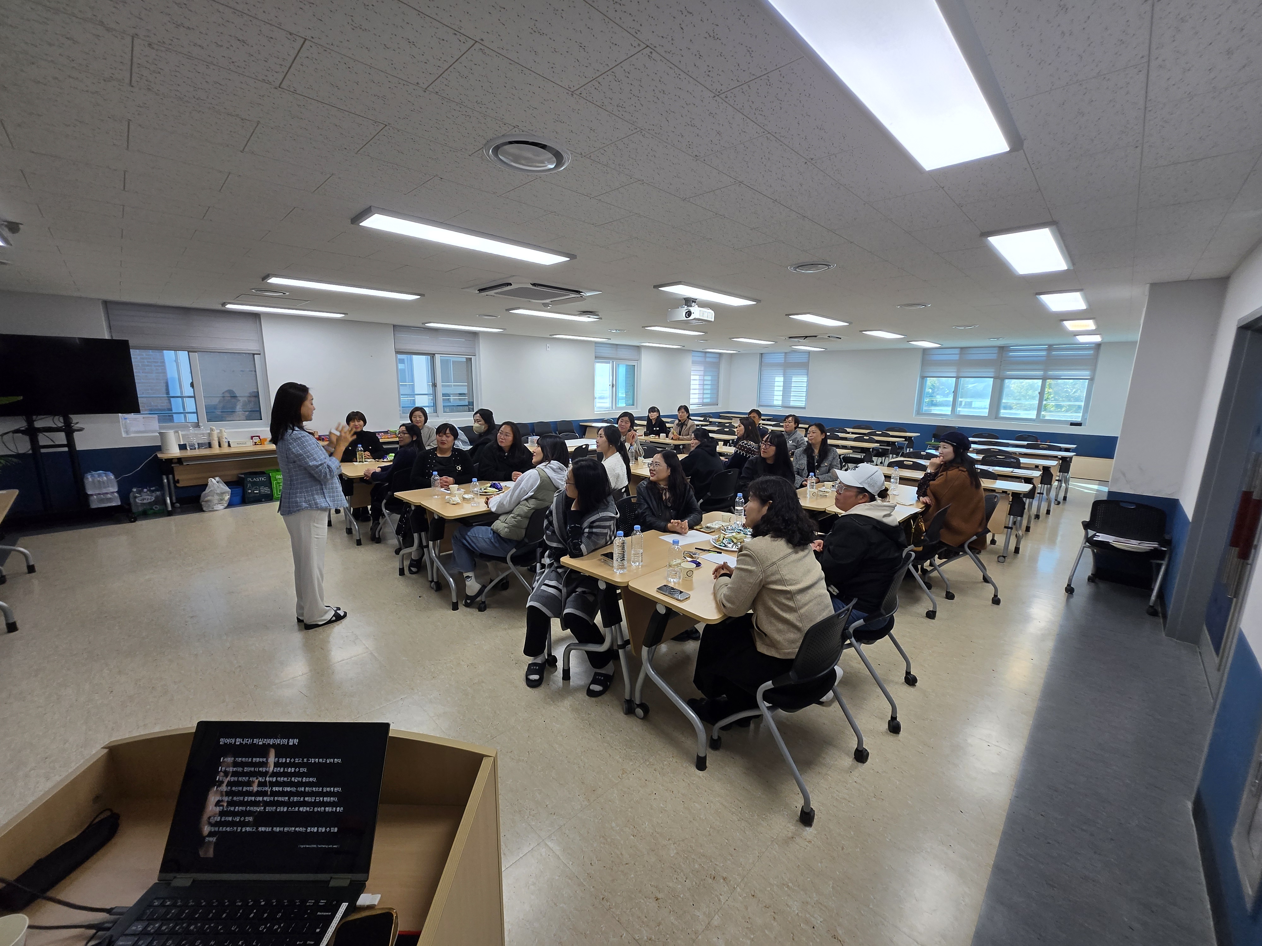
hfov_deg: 106.2
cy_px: 473
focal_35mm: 13
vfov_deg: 89.9
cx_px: 631
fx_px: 474
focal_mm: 1.7
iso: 32
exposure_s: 1/60
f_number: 2.2
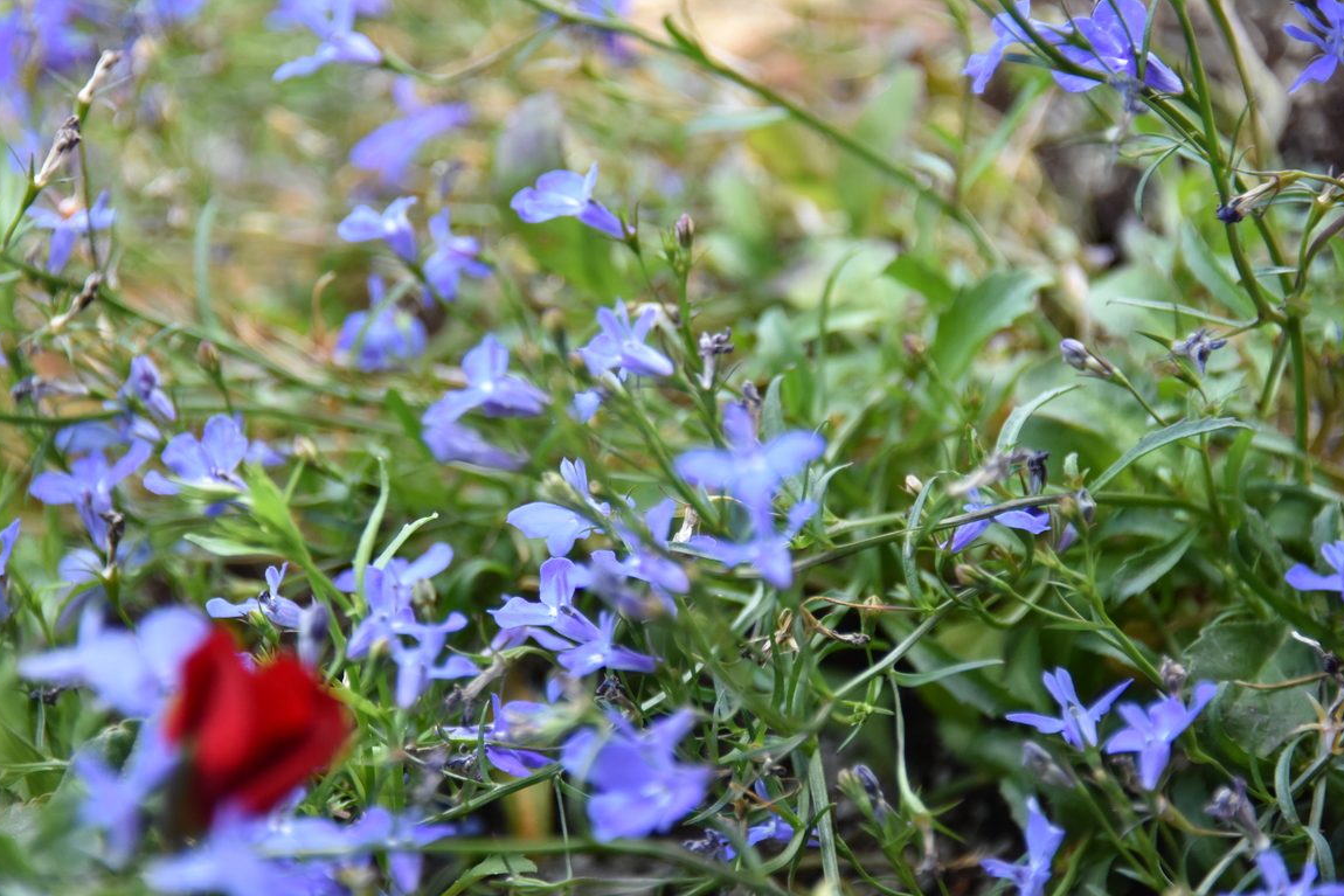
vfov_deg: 4.1
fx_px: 12470
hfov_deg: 6.2
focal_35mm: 334
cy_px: 479
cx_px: 603
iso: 2200
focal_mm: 300
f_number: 5.6
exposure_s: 1/640
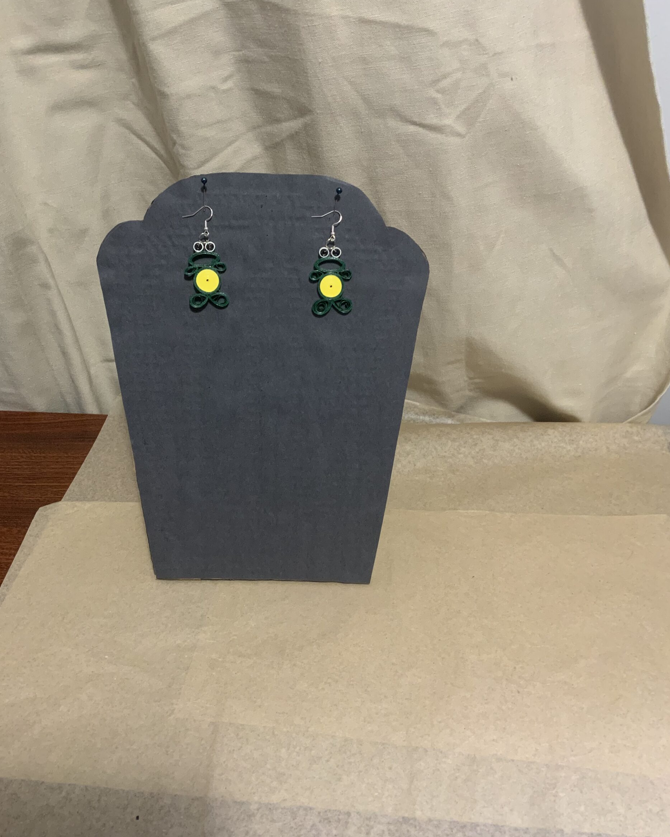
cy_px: 409
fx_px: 768
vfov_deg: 57.2
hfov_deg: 47.1
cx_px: 327
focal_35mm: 31
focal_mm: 3
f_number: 1.8
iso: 200
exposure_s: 1/60
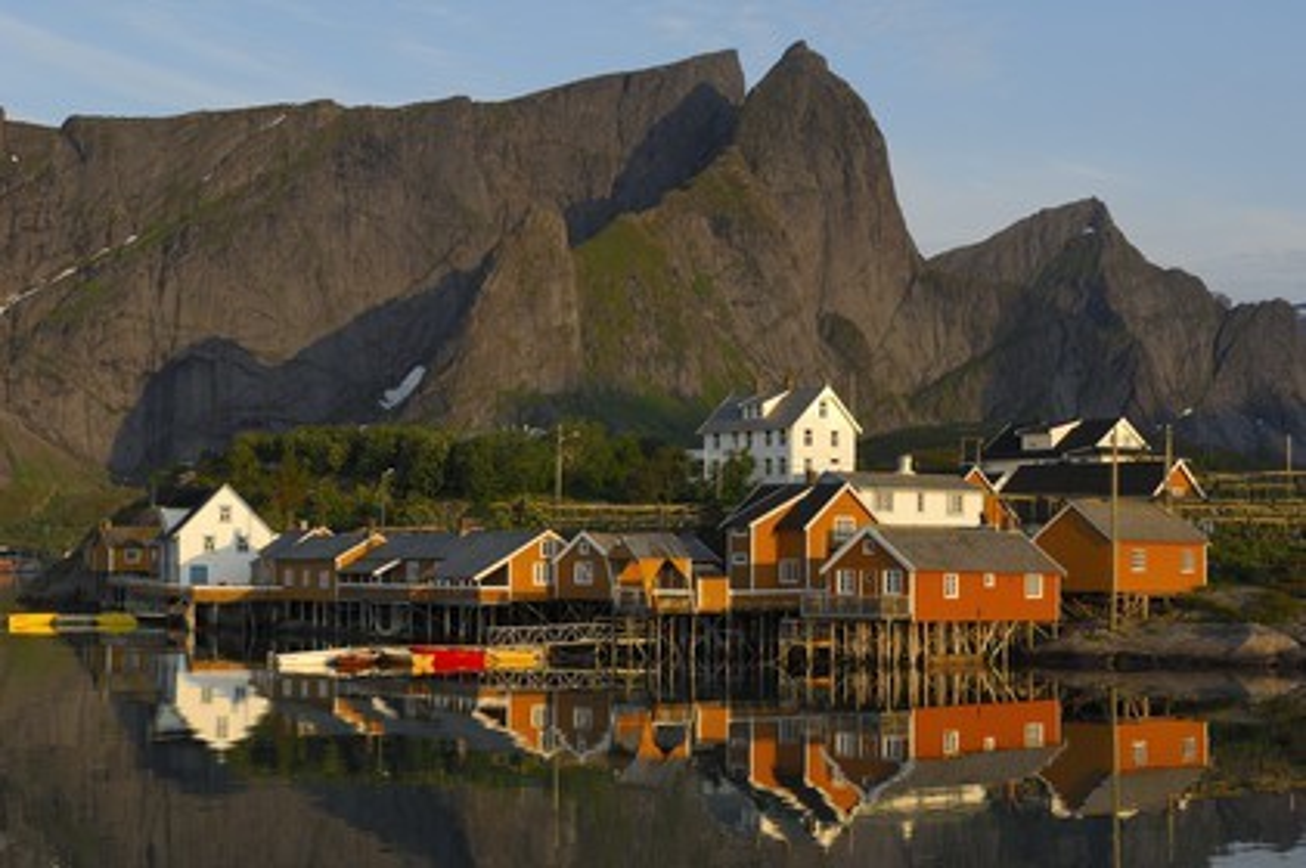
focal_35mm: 63
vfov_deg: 21.5
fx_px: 2284
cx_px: 653
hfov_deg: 31.9
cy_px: 434
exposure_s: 1/160
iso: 100
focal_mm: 42
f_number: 7.1
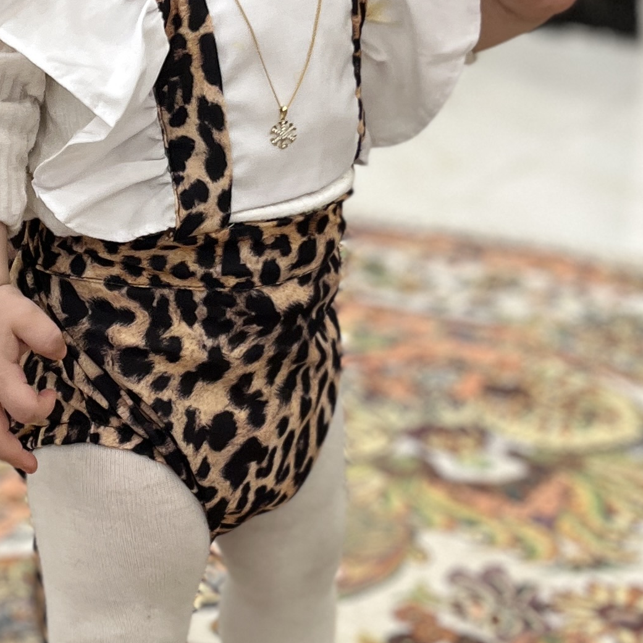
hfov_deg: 19.1
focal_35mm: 89
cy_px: 153
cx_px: 41
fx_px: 1870
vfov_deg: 19.4
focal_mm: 5.1
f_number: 1.6
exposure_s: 1/100
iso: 125
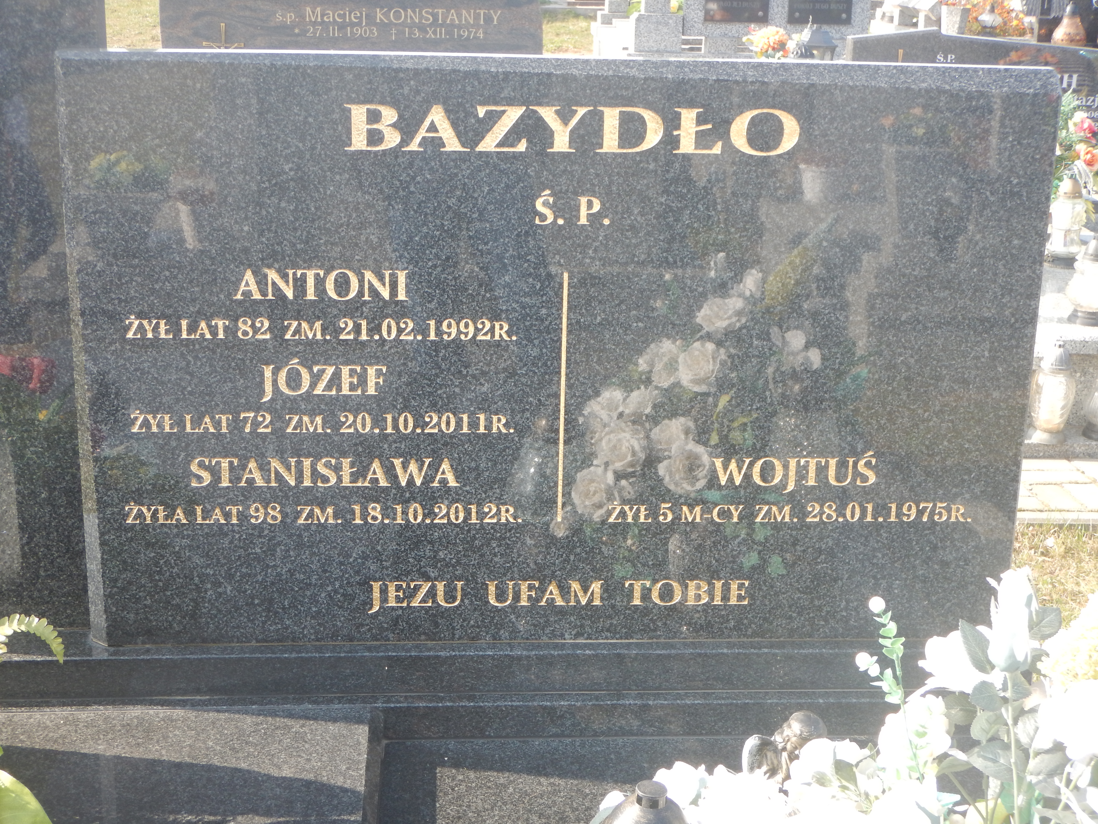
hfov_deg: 36.8
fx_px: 1649
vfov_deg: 28.0
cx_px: 549
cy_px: 412
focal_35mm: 52
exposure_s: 1/100
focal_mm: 9.2
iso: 125
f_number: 4.3
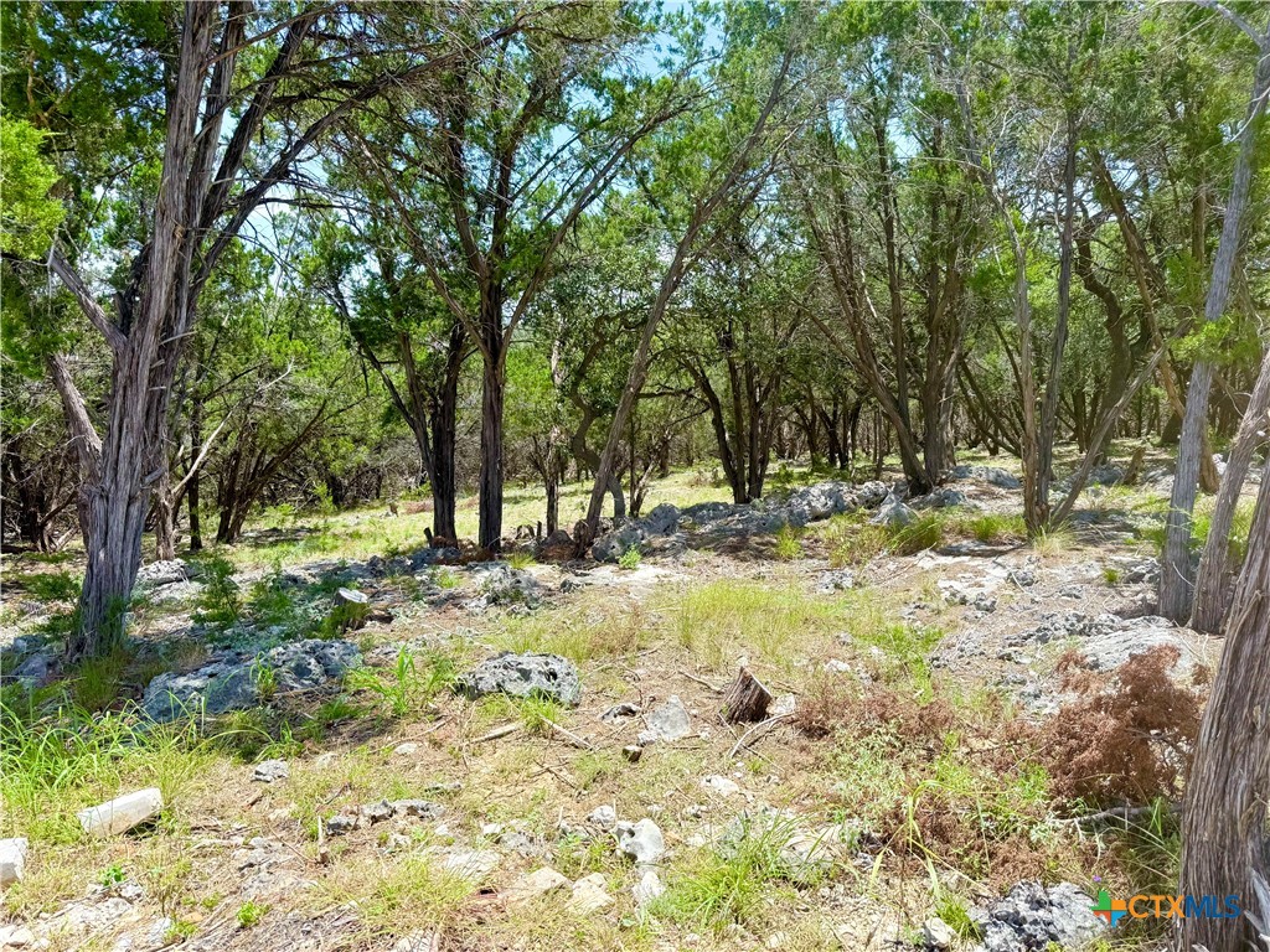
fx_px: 881
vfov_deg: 56.8
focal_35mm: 24
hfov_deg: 71.6
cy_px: 476
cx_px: 635
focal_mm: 6.76
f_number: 1.78
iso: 80
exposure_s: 1/2053
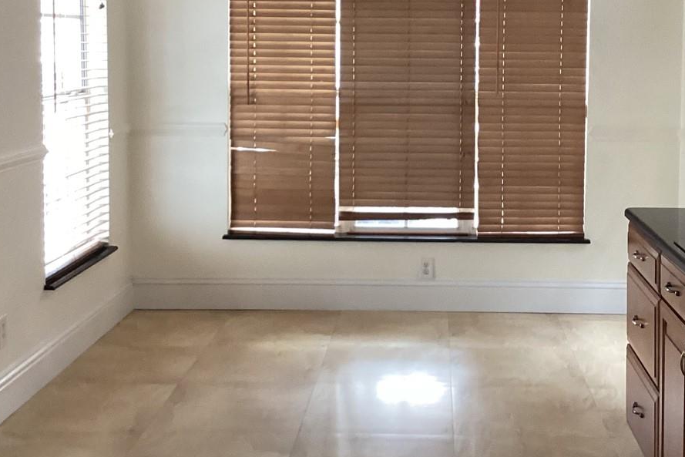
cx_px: 410
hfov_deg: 34.4
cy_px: 123
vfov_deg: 23.2
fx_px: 1104
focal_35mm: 58
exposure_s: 1/60
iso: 200
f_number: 2.4
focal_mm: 3.3
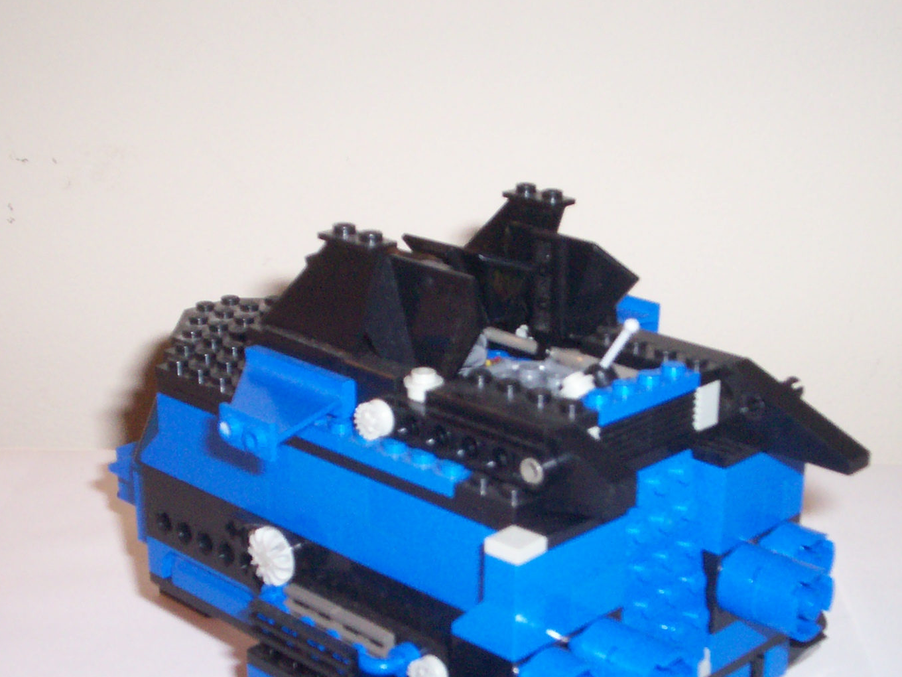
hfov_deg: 31.7
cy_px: 475
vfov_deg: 23.9
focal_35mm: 61
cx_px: 483
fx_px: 1589
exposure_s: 1/64
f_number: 4.5
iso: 140
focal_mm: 5.9
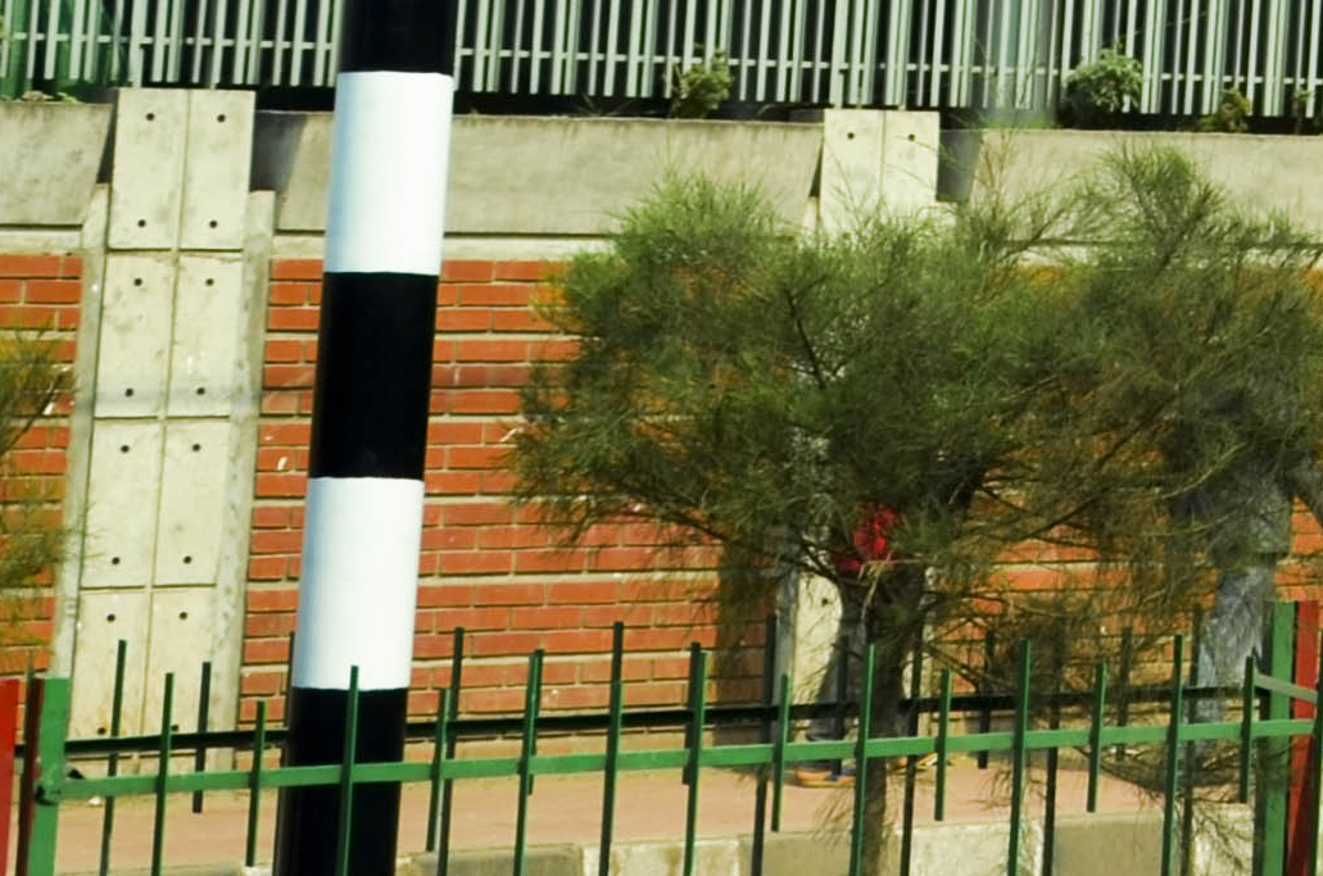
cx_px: 3043
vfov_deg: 7.6
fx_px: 6308
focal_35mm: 172
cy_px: -852
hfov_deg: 10.5
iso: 100
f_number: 5.6
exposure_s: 1/400
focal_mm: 24
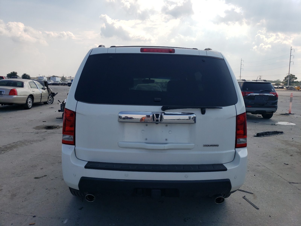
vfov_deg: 53.1
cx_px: 150
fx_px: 226
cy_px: 113
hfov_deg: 67.3
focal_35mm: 26
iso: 50
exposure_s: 1/5000
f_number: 1.5
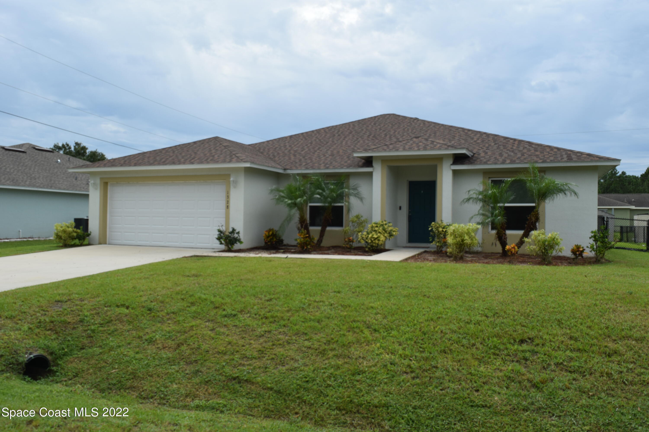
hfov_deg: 67.4
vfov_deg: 47.9
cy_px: 216
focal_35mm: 27
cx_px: 324
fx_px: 487
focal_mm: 18
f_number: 10
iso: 200
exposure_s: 1/400
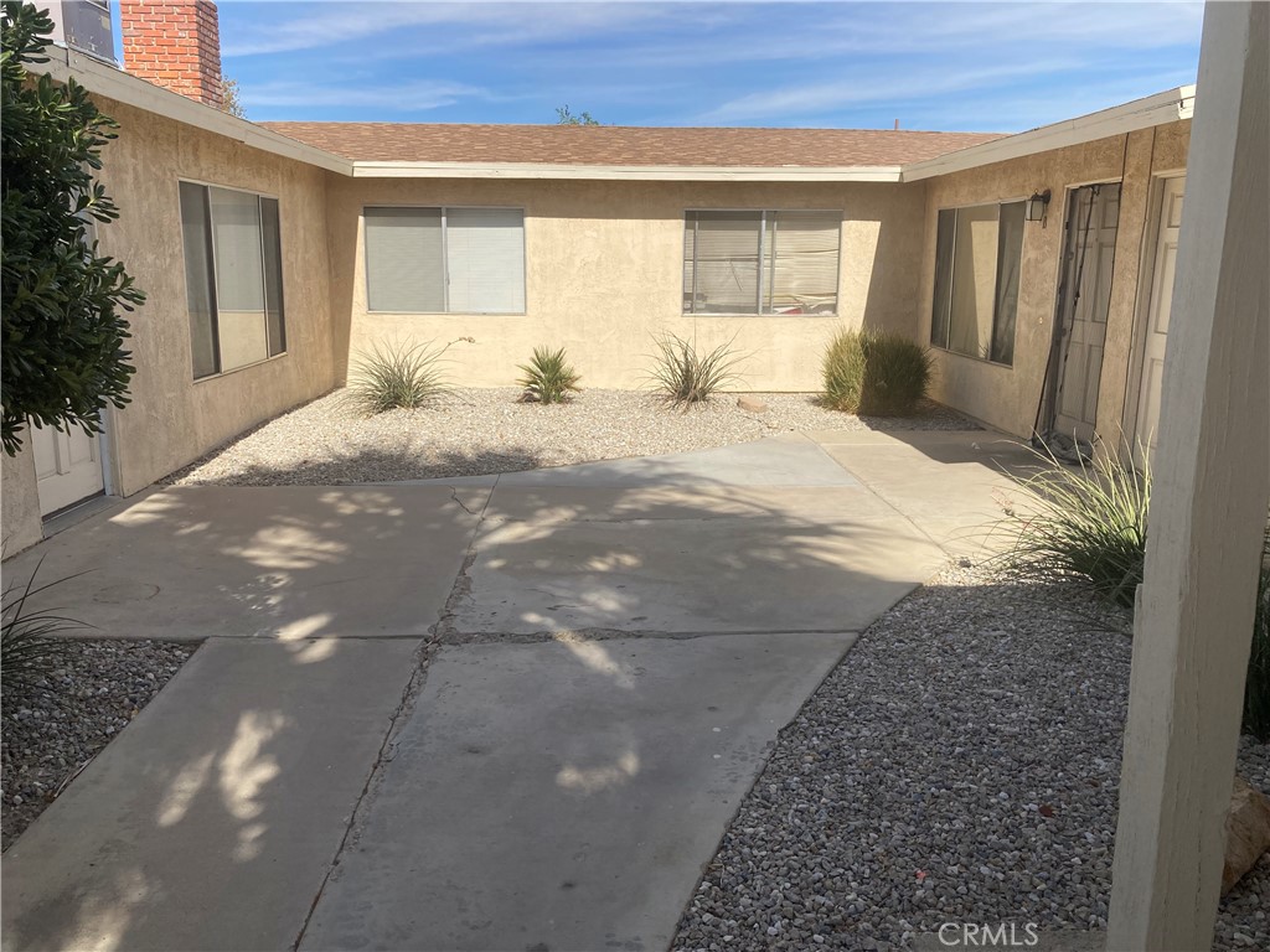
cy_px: 476
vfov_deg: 49.7
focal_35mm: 28
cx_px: 635
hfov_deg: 63.4
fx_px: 1027
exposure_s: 1/2558
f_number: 1.8
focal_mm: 3.99
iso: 20
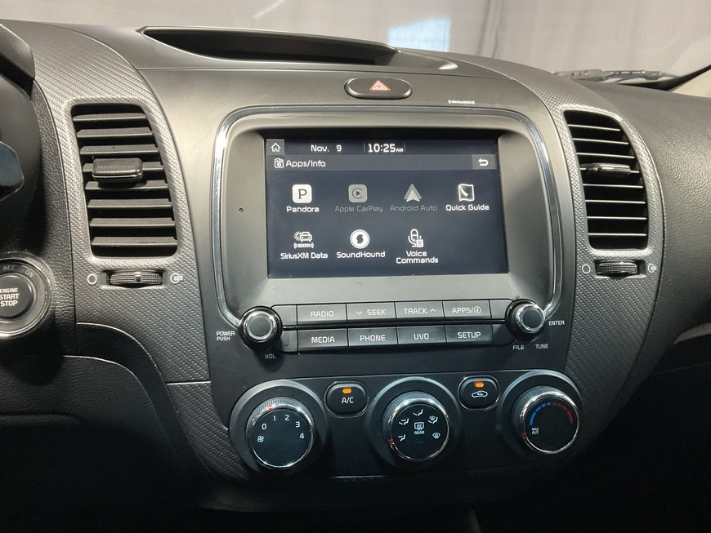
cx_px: 360
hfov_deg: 56.8
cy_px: 283
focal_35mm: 32
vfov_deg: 44.2
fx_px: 657
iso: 250
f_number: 1.8
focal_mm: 3
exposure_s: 1/60
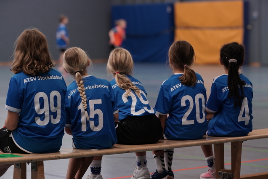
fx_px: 1005
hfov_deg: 15.2
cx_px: 134
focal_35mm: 135
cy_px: 90
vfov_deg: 10.2
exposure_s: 1/320
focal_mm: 135
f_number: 3.5
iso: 2500
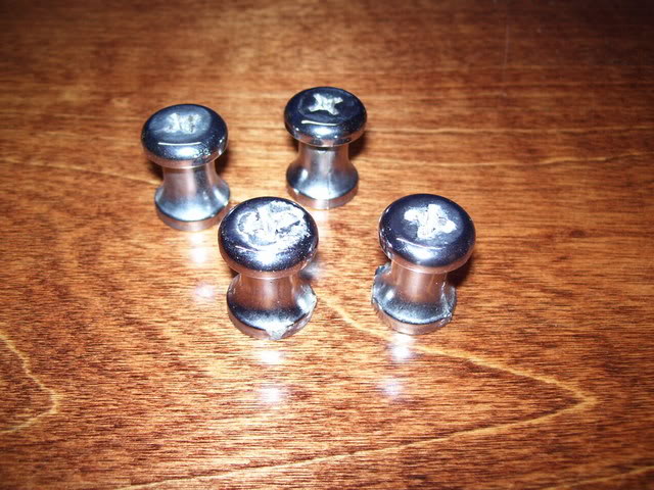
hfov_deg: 51.4
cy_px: 245
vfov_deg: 39.7
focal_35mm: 36
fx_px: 680
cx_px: 327
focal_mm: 6
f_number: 2.7
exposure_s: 1/60
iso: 80
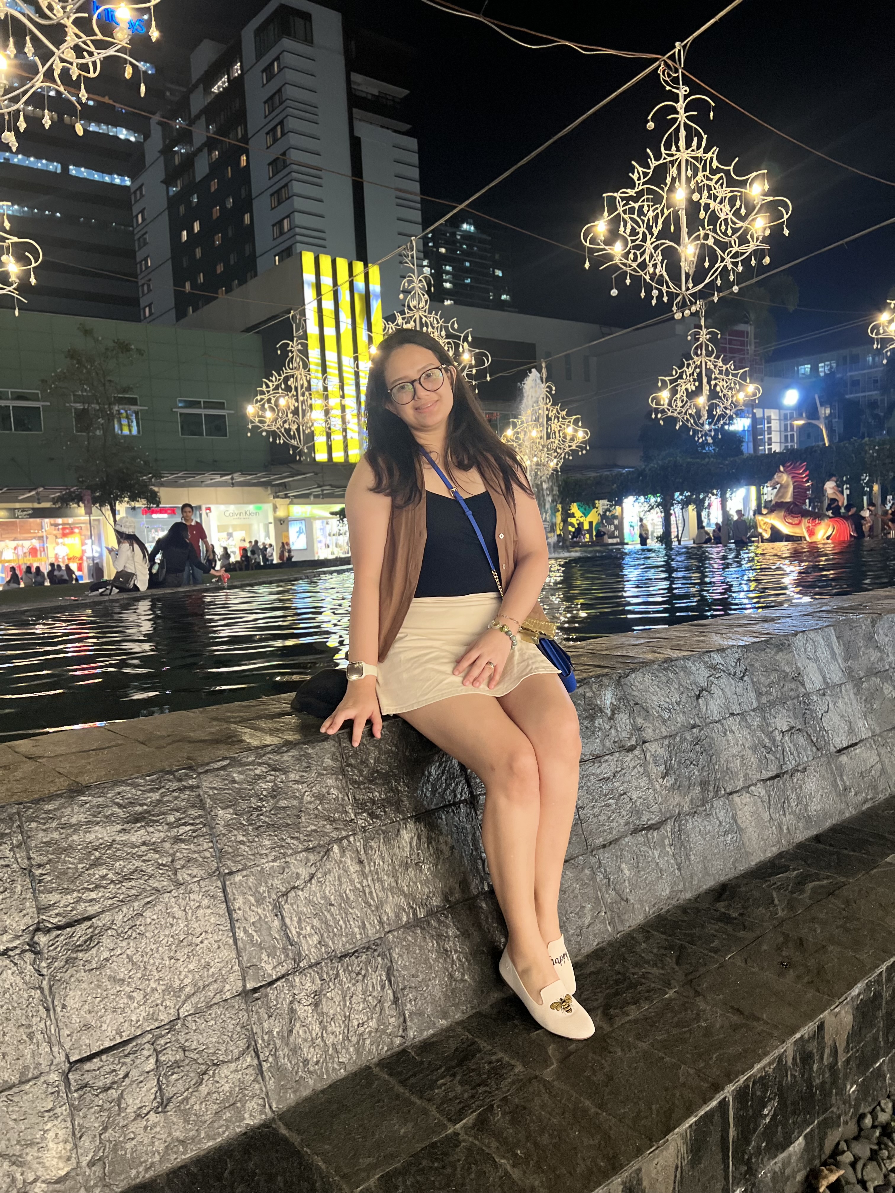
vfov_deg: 67.3
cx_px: 448
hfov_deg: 53.1
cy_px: 596
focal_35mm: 26
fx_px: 896
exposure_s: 1/40
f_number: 1.5
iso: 400
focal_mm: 5.7
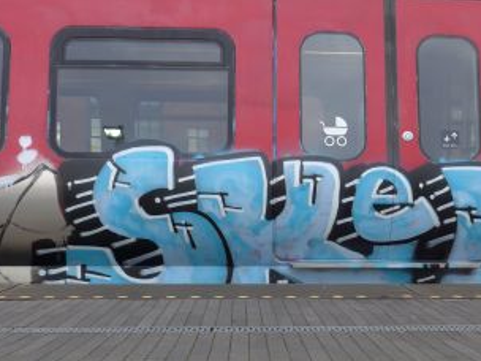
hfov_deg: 40.9
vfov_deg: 31.0
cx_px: 309
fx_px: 639
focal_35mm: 46
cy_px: 268
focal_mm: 6
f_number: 4
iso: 80
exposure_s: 1/80
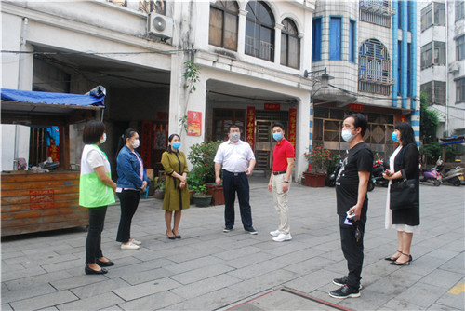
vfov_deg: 48.0
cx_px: 232
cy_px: 156
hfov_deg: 67.4
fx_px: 349
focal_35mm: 27
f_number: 8
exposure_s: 1/250
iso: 800
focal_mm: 18
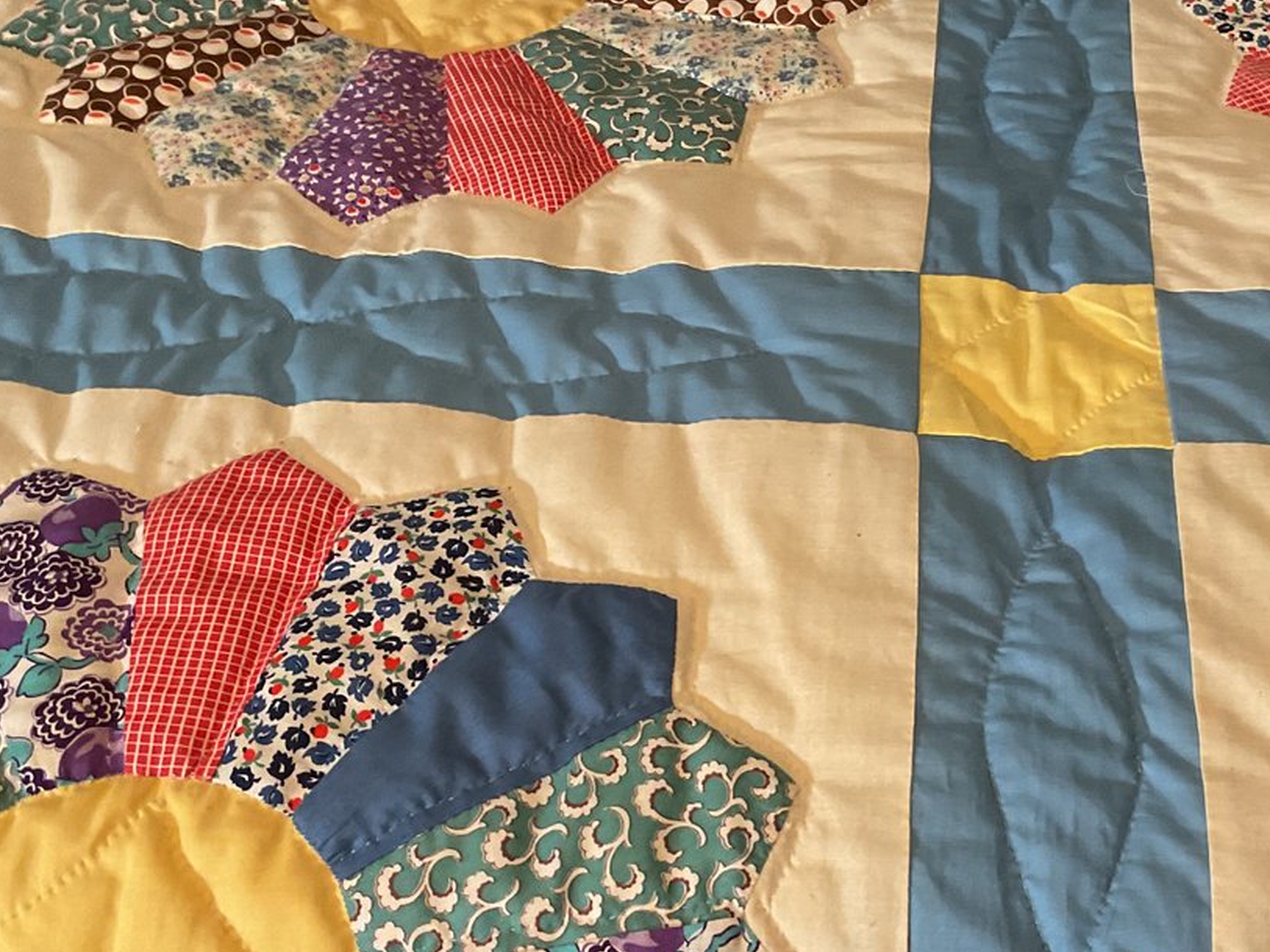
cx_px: 876
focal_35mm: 54
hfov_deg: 35.1
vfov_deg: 27.0
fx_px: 1981
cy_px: 561
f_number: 1.8
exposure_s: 1/60
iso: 125
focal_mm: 3
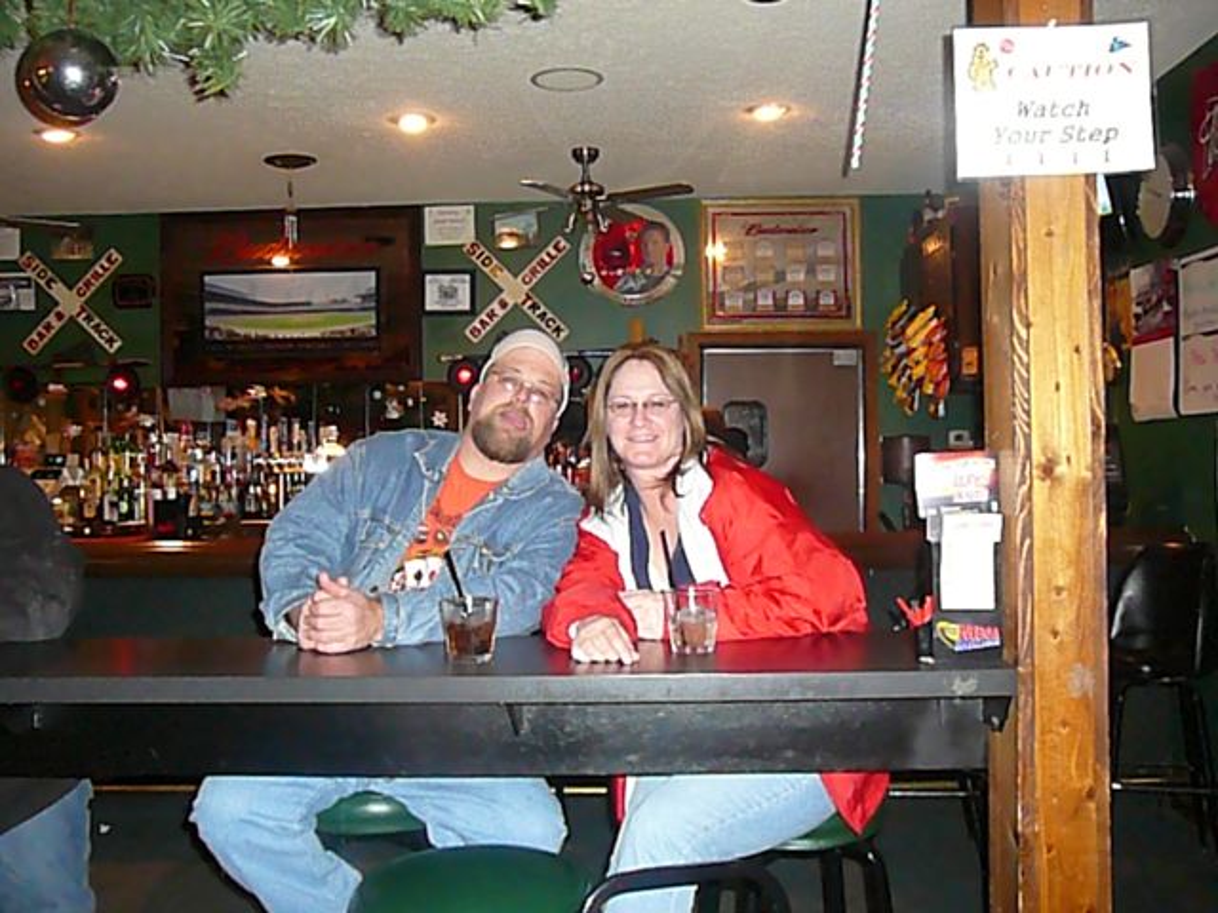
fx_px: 1232
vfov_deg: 40.7
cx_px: 609
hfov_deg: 52.6
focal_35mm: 35
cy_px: 456
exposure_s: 1/30
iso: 1000
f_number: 2.8
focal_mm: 5.2
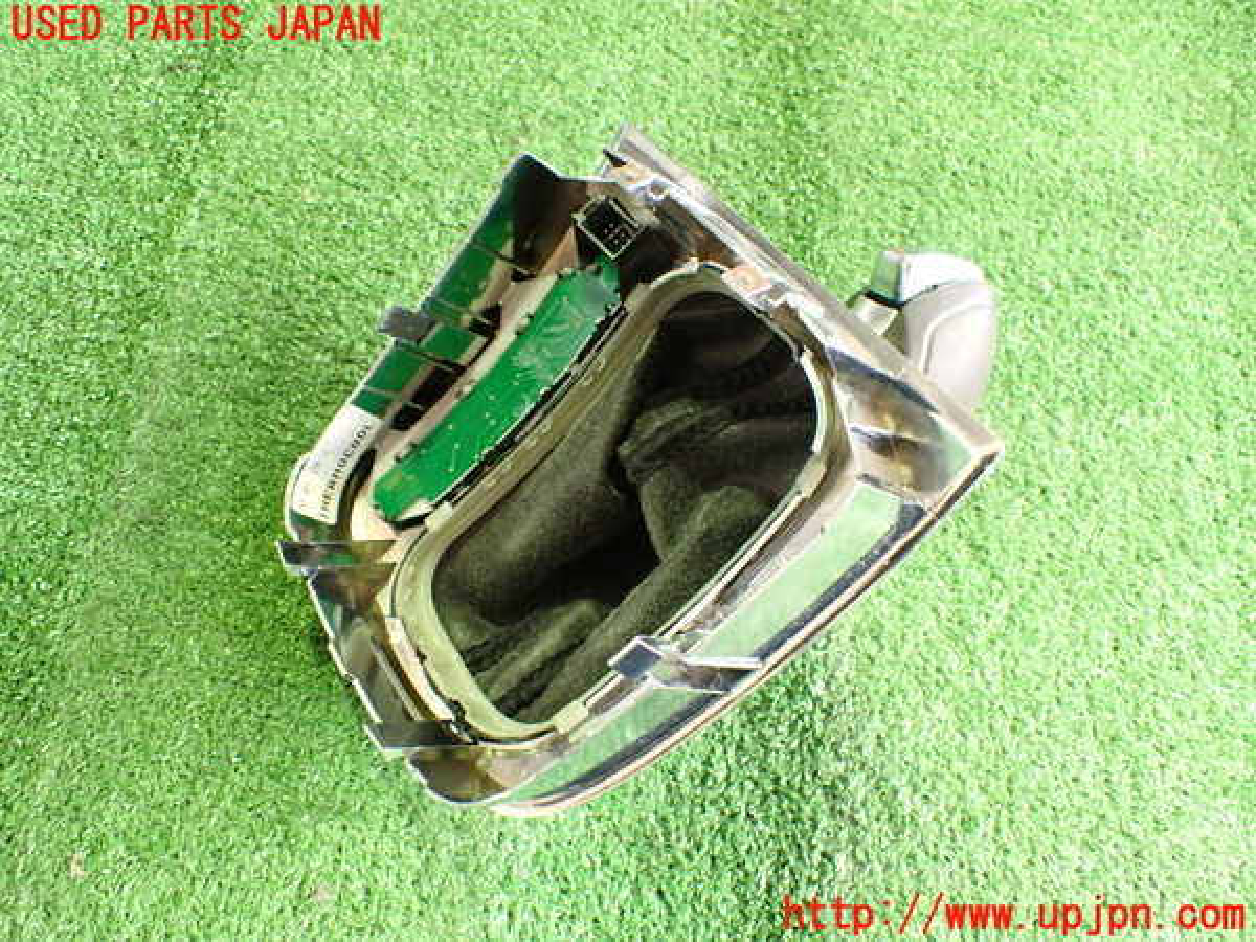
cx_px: 628
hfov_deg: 60.0
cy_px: 471
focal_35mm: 30
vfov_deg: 46.8
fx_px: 1089
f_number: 2.3
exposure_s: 1/40
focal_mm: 5.4
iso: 800
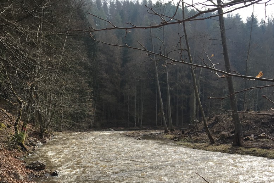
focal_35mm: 39
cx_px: 103
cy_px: 130
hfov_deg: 49.1
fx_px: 297
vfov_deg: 33.8
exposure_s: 1/746
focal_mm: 4.15
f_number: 2.2
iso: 25
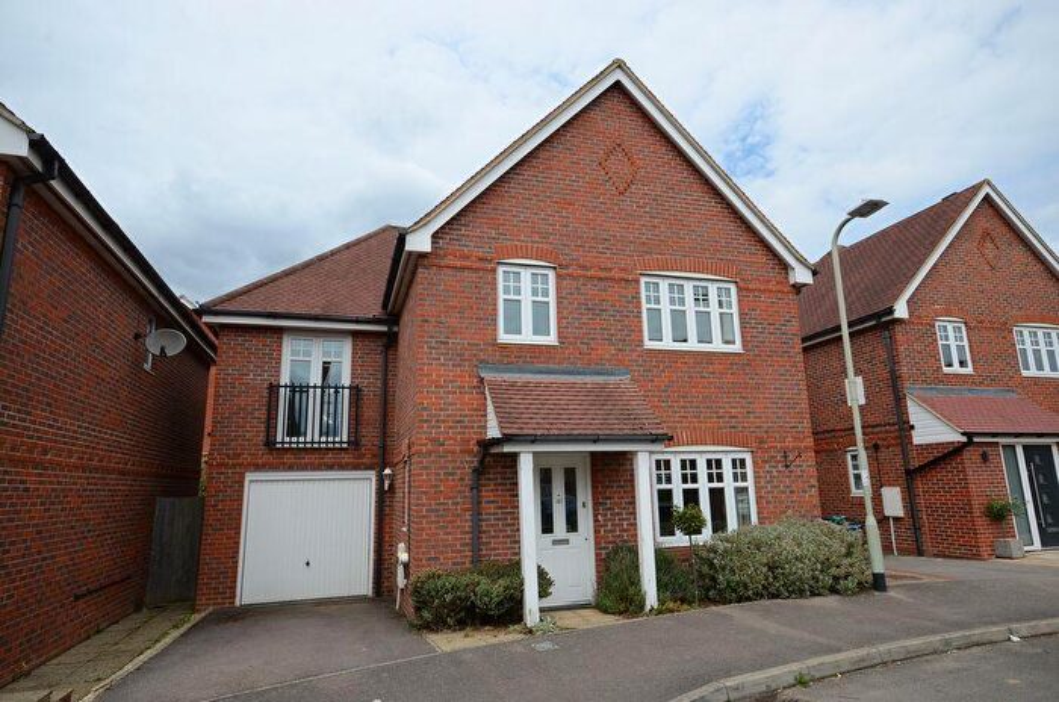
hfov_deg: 81.3
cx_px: 530
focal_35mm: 21
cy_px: 351
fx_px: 617
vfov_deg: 59.3
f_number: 10
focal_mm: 14
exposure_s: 1/320
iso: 250
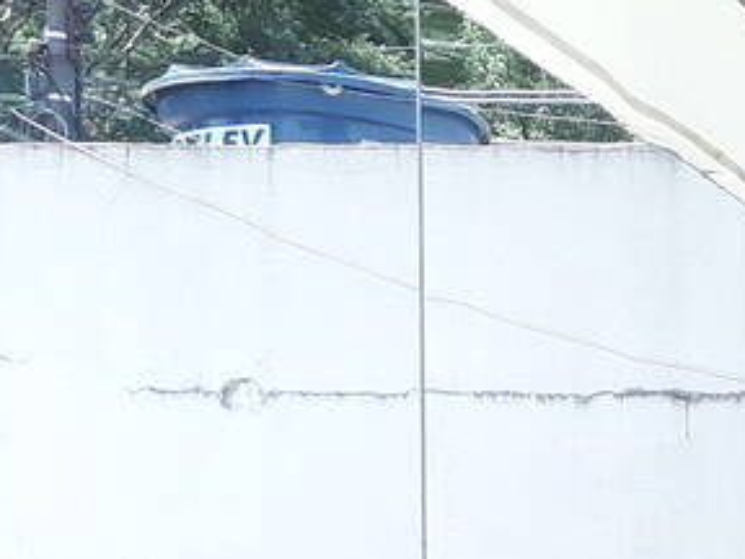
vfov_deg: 10.5
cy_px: 939
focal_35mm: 135
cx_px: 1834
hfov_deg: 11.7
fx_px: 2905
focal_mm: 3.6
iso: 50
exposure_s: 1/40
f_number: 1.9
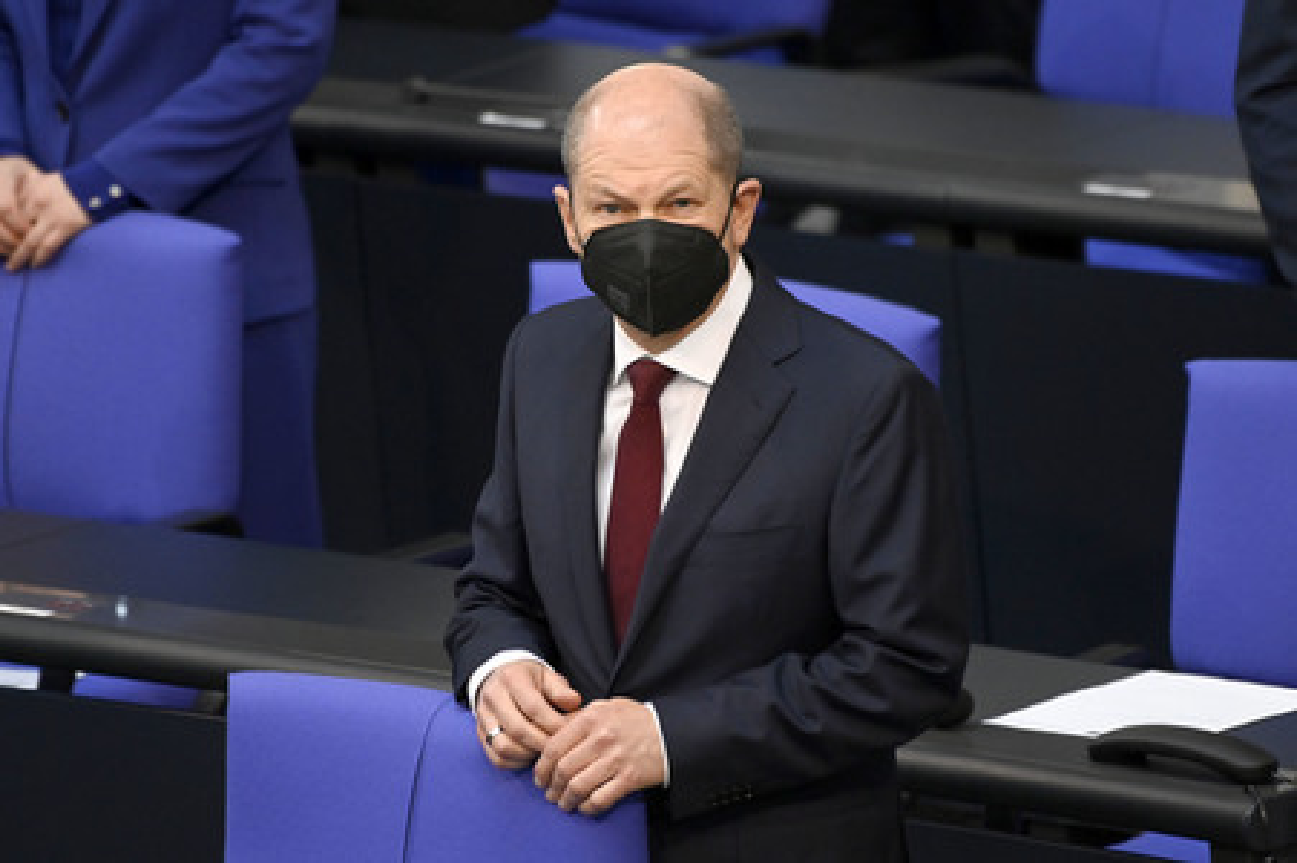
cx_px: 648
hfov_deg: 4.1
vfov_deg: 2.7
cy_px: 432
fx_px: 18000
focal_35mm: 500
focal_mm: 500
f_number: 5.6
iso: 6400
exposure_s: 1/320
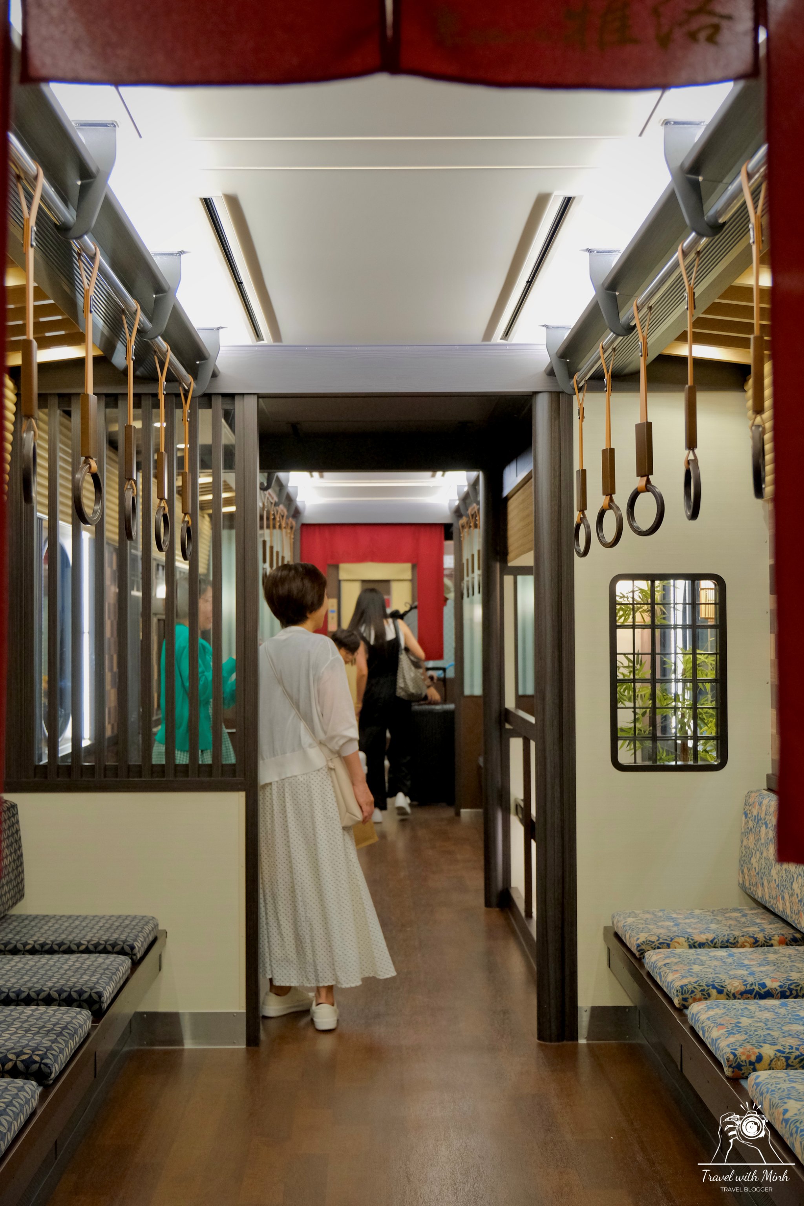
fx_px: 1373
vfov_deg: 47.4
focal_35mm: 41
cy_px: 603
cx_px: 402
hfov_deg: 32.6
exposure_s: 1/100
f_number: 2.8
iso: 1600
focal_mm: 27.4
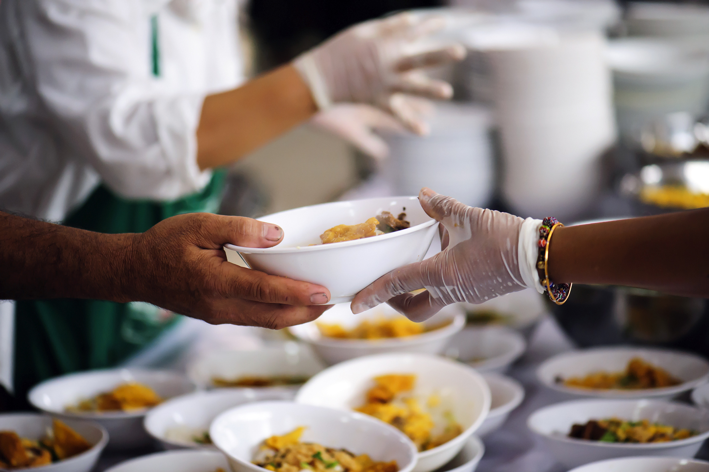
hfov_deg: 19.5
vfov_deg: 13.0
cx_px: 354
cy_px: 236
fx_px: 2066
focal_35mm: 105
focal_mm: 105
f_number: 3
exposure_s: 1/500
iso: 2200
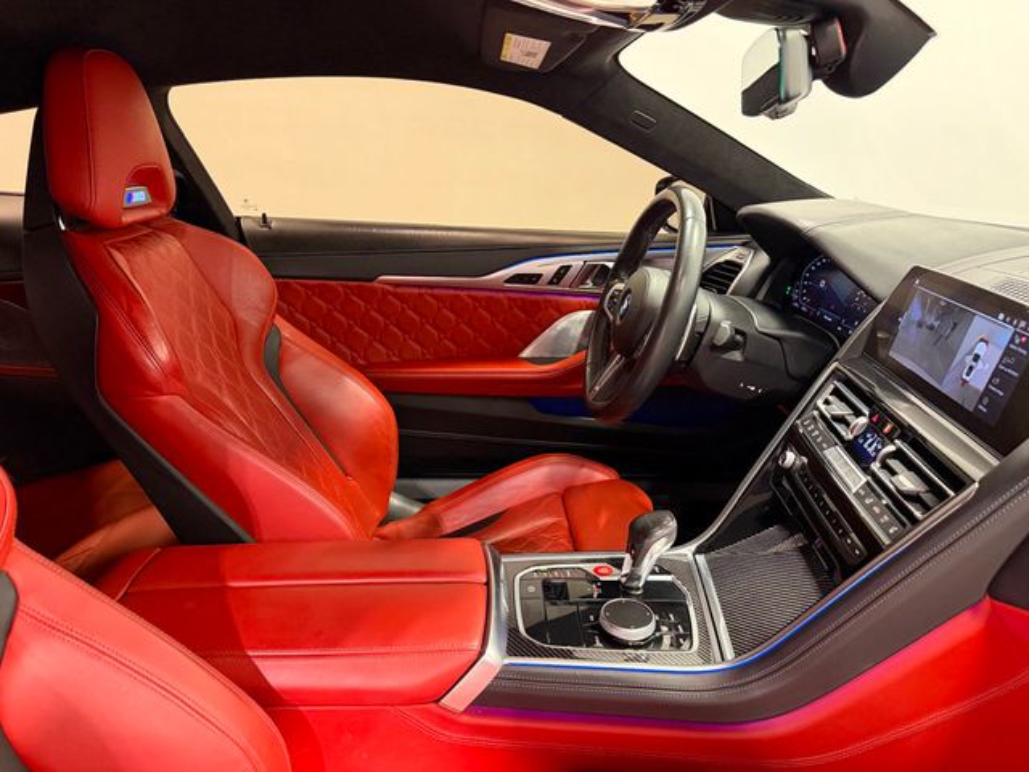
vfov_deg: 56.8
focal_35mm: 24
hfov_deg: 71.6
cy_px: 386
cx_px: 514
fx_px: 713
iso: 640
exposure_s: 1/60
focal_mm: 6.76
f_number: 1.78
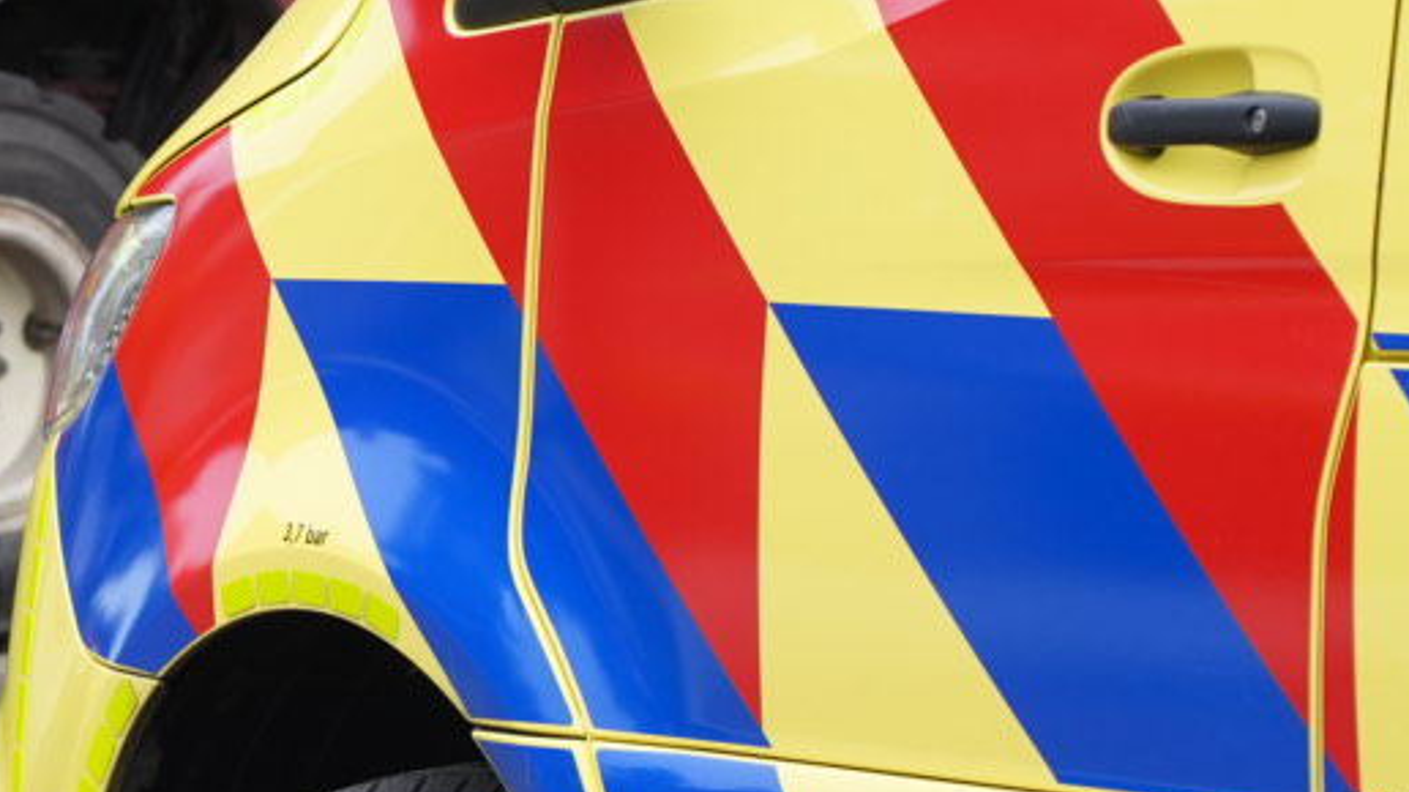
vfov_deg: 3.9
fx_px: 11766
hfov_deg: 6.8
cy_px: 445
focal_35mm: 315
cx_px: -205
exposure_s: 1/160
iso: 500
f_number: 4
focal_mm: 96
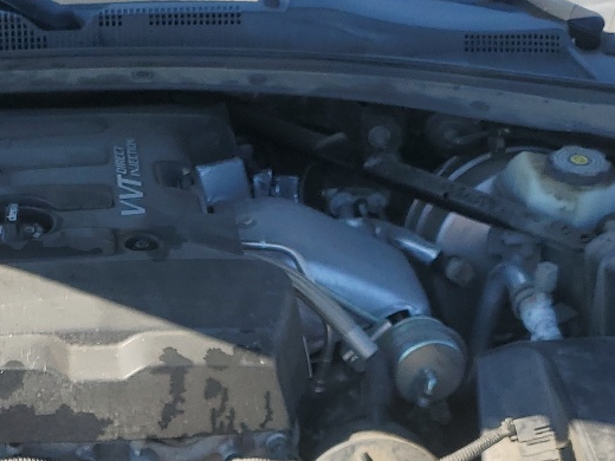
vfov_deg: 17.8
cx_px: 129
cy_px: 513
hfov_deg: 24.1
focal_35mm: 80
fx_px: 1421
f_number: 1.5
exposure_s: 1/1250
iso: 50
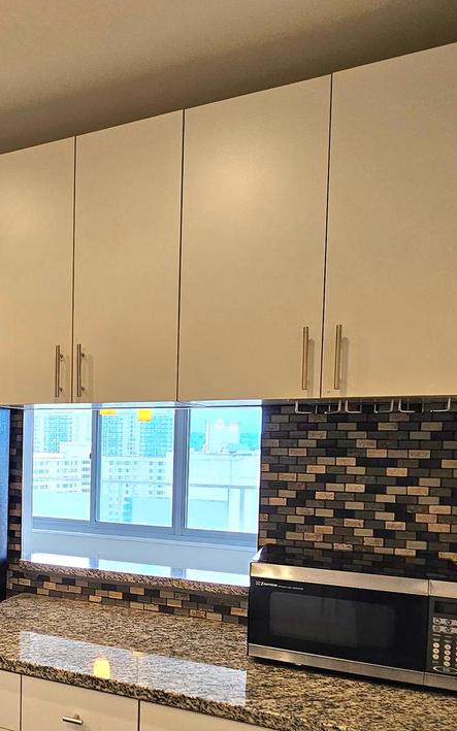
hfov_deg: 40.0
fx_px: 558
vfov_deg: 65.3
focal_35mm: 28
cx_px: 17
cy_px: 464
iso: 80
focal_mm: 2.2
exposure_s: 1/60.2
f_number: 2.2
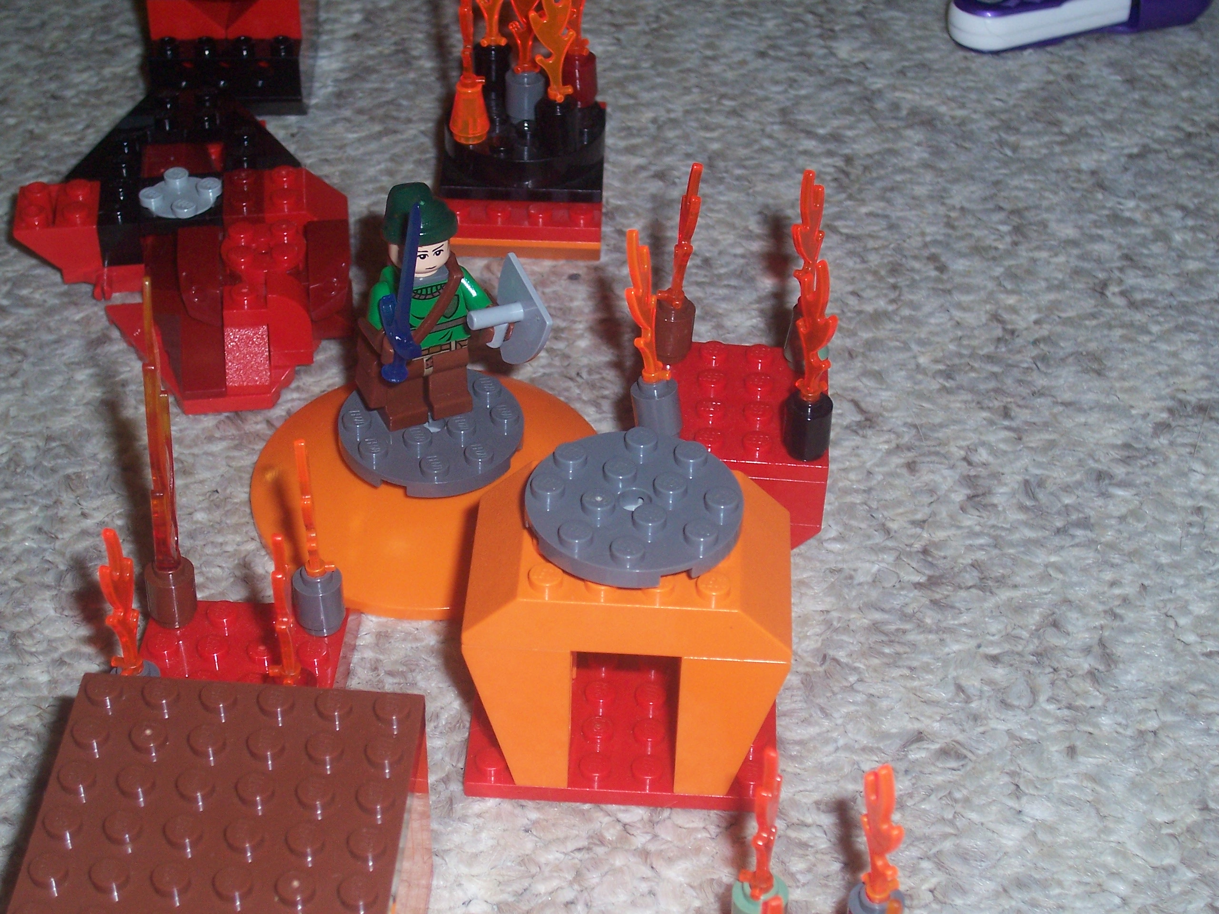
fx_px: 2324
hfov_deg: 29.4
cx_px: 610
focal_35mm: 66
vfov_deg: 22.3
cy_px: 457
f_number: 4
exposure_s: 1/90
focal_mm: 10.8
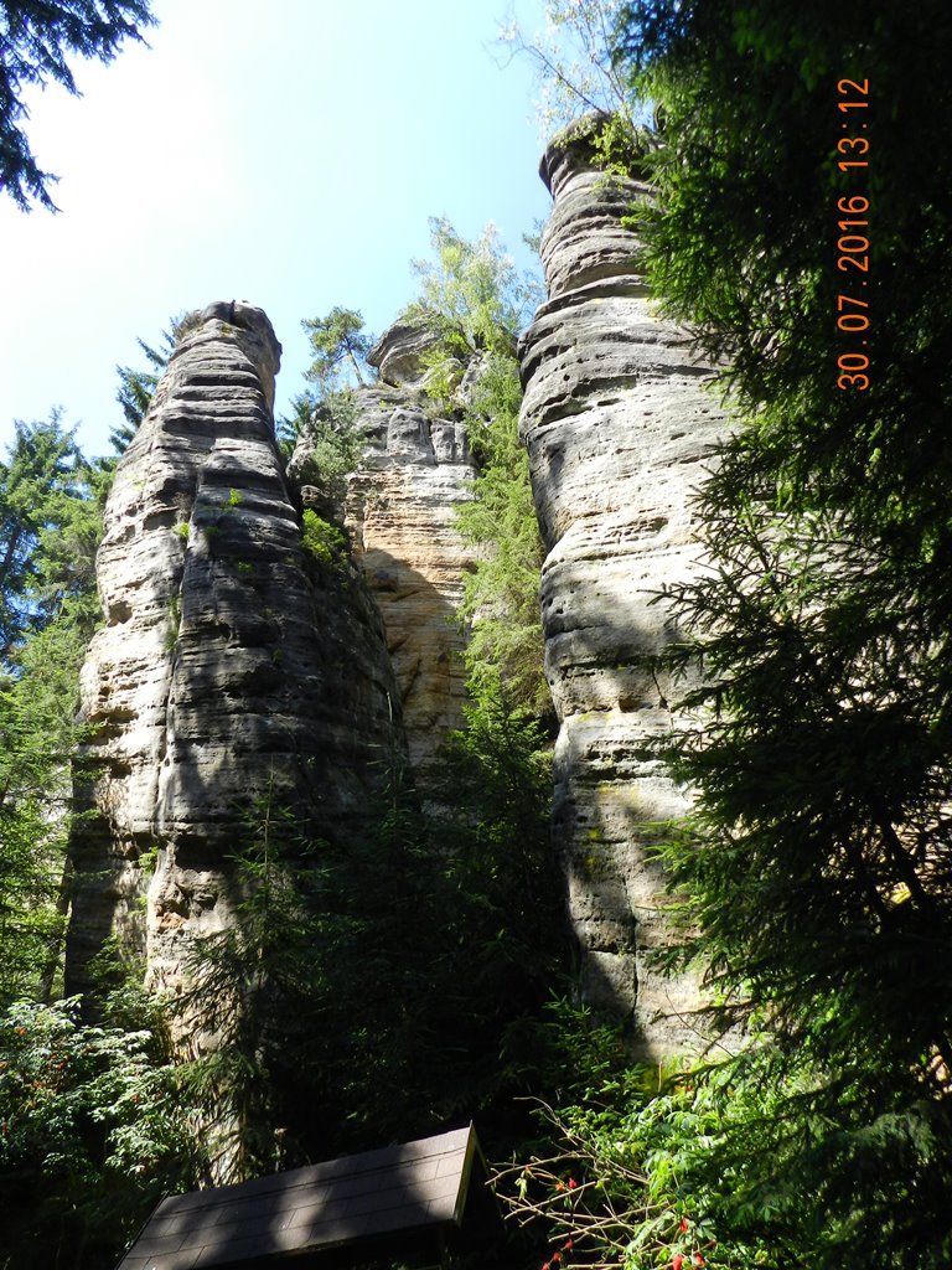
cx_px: 476
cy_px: 635
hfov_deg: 58.9
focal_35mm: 23
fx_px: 843
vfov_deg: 73.9
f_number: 3.4
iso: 160
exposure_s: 1/400
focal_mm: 4
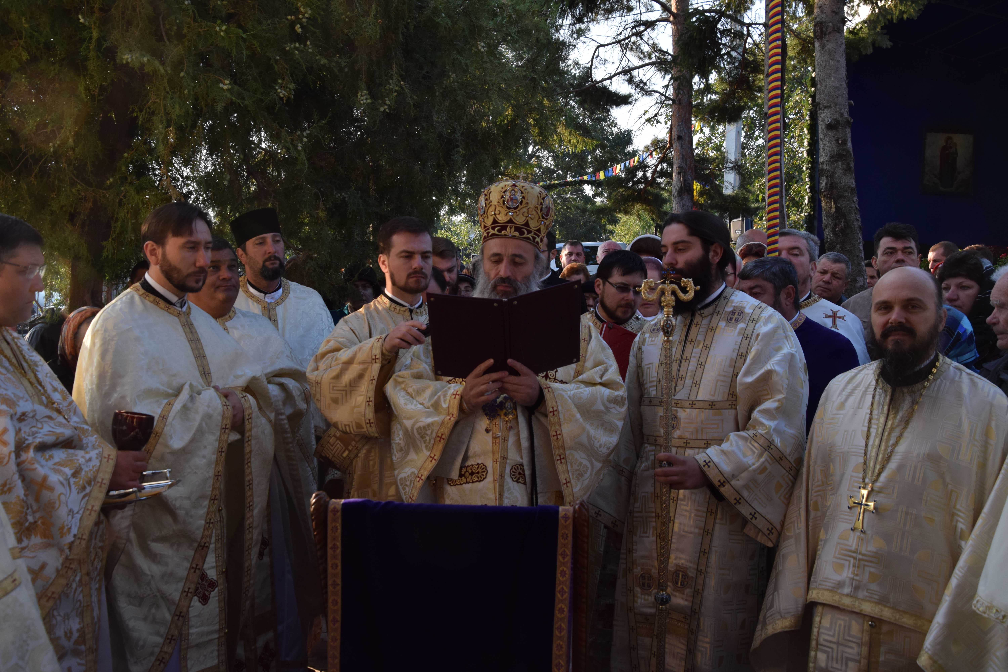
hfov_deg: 53.1
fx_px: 1008
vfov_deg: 36.9
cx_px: 504
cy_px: 336
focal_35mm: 36
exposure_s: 1/320
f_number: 7.1
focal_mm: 24
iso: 400
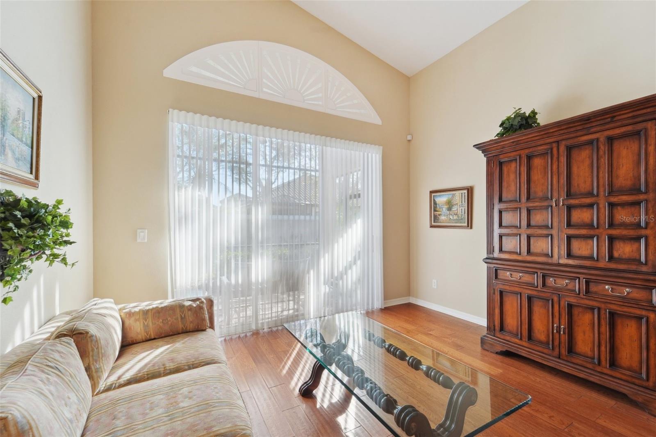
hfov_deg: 104.3
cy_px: 218
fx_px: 255
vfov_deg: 81.2
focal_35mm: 14
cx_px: 328
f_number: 8
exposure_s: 1/60
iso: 400
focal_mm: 14
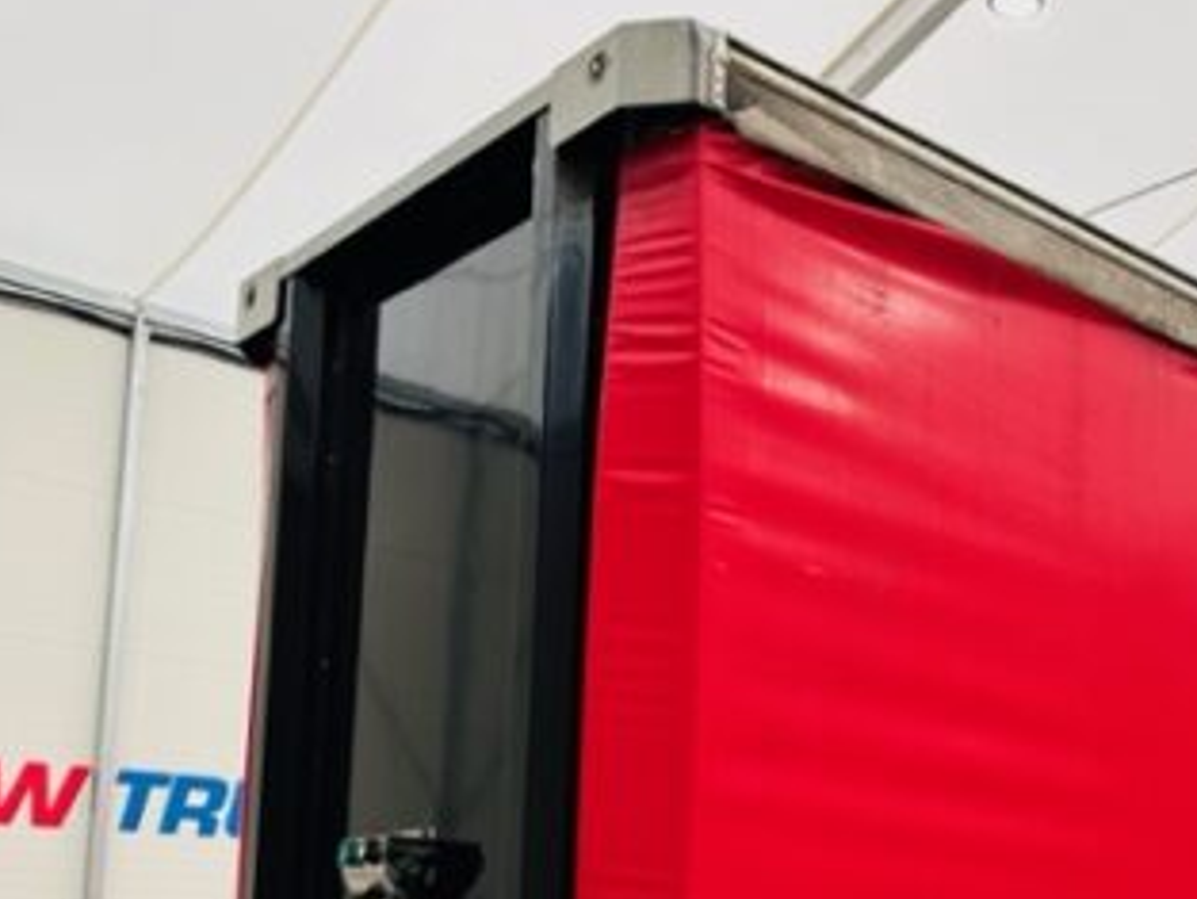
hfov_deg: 38.0
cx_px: 1113
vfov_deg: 30.2
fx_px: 1591
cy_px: 811
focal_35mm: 46
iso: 64
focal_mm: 6.86
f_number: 1.78
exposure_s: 1/146
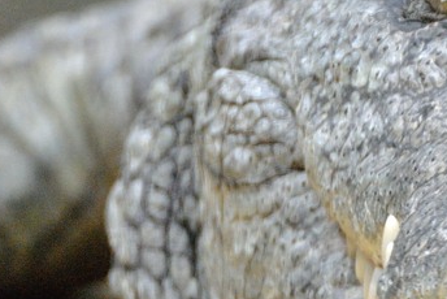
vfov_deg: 0.5
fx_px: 33279
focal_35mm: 2678
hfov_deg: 0.8
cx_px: 650
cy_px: 132
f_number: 6.3
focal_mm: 600
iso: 1600
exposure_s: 1/320
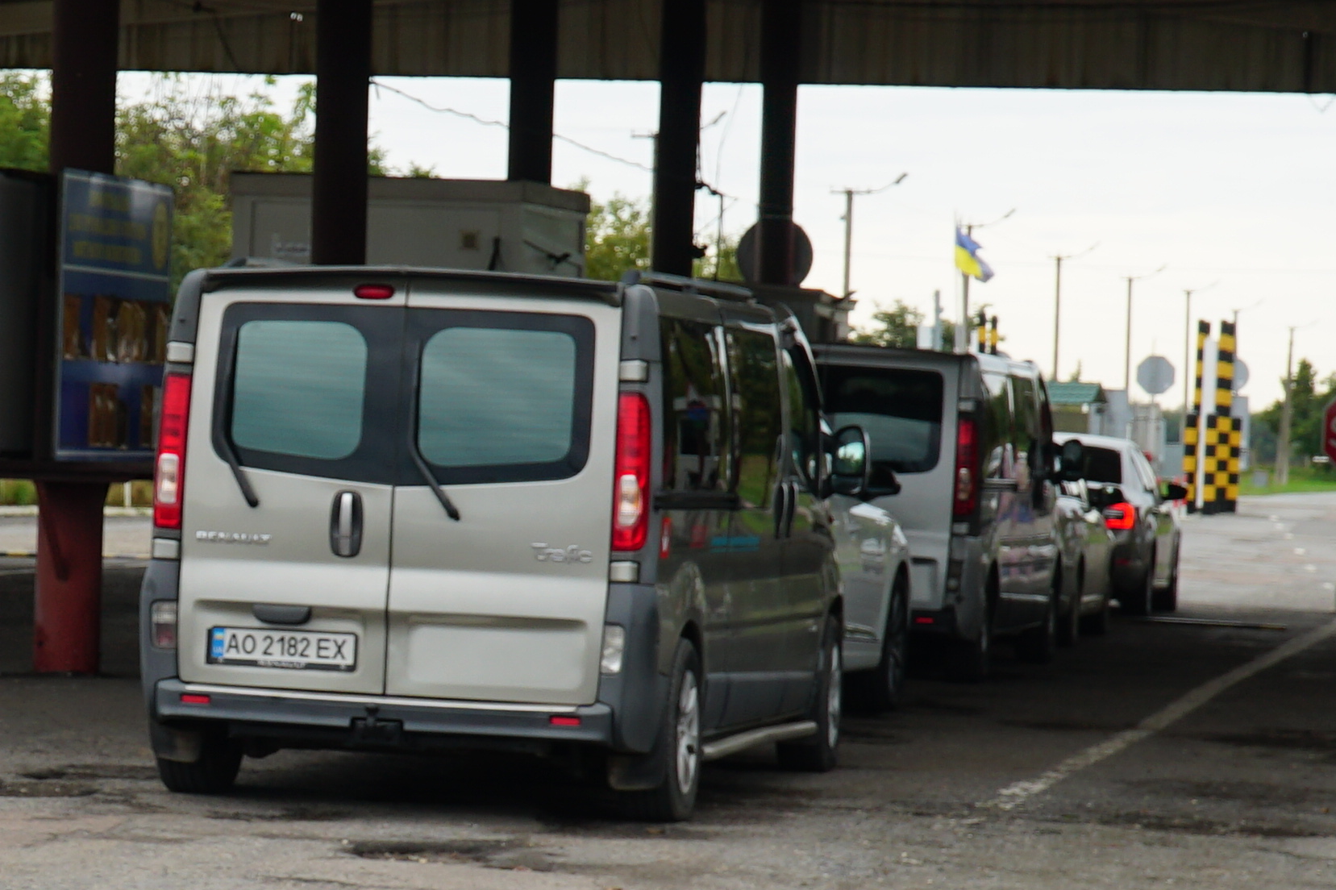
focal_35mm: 136
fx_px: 5039
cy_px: 584
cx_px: 110
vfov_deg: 10.1
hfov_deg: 14.9
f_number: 6.3
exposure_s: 1/60
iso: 100
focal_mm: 25
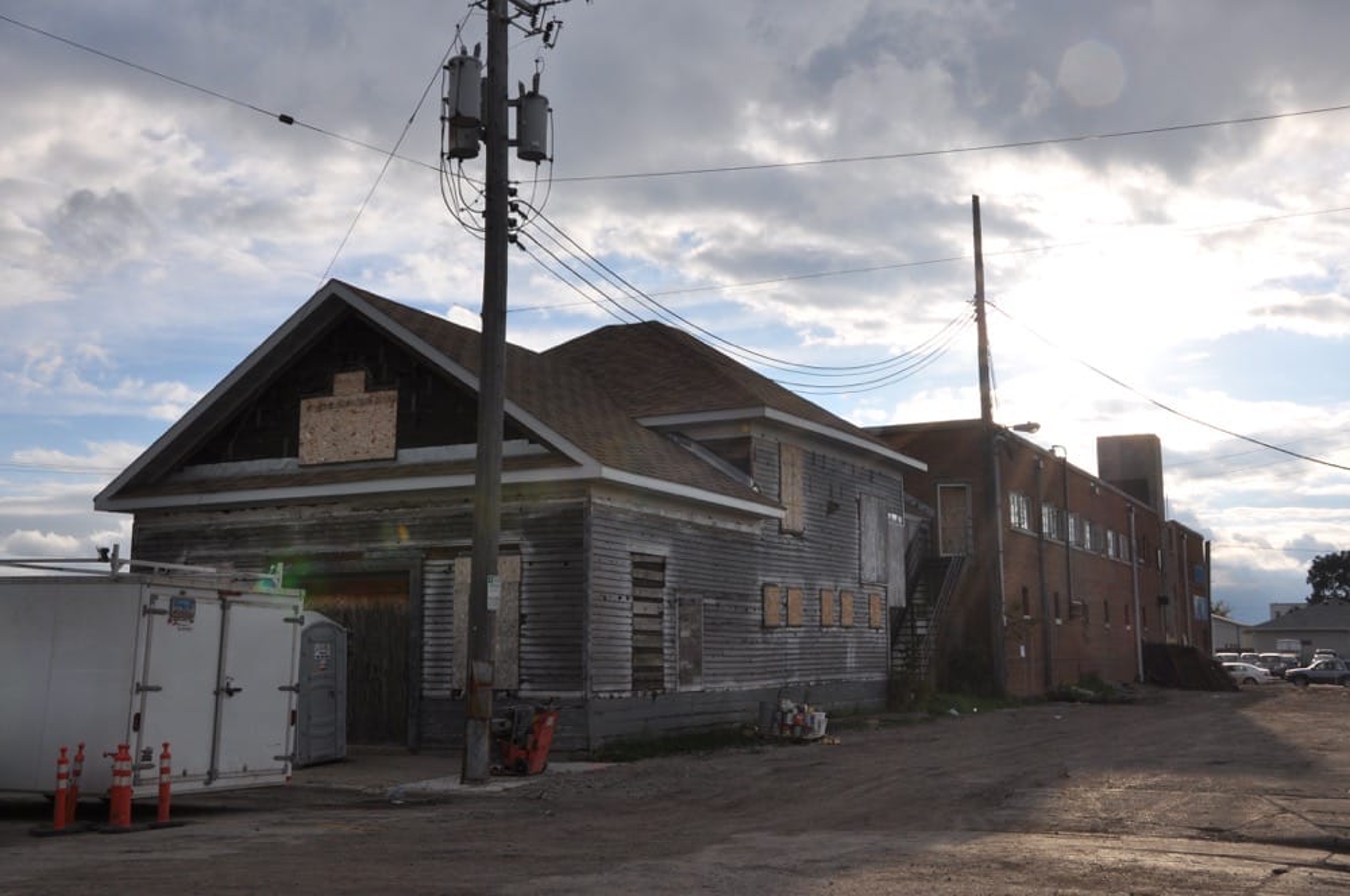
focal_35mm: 39
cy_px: 448
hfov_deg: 49.6
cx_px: 675
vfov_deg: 34.1
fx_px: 1461
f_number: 19
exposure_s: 1/350
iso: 200
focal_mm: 26
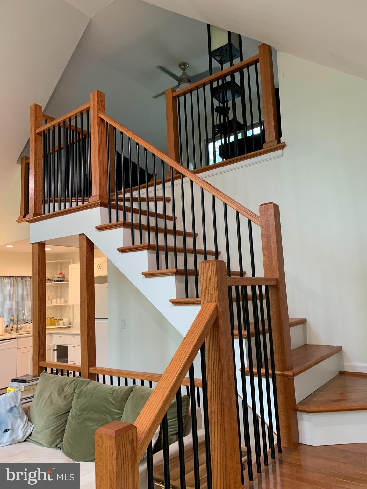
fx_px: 368
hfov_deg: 53.1
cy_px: 244
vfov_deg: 67.3
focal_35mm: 26
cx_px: 184
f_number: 1.8
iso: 160
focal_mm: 4.25
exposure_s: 1/60
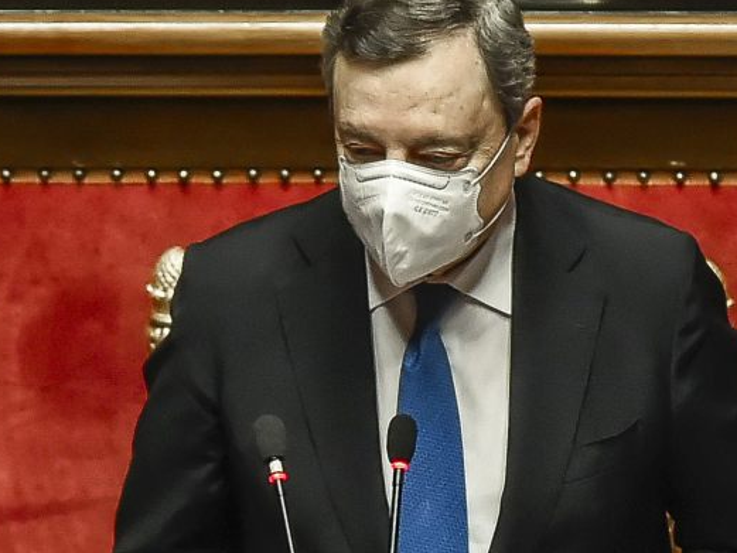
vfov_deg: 3.4
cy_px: 465
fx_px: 9434
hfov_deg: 4.5
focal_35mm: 443
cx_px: 557
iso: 3200
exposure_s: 1/125
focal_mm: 200
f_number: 5
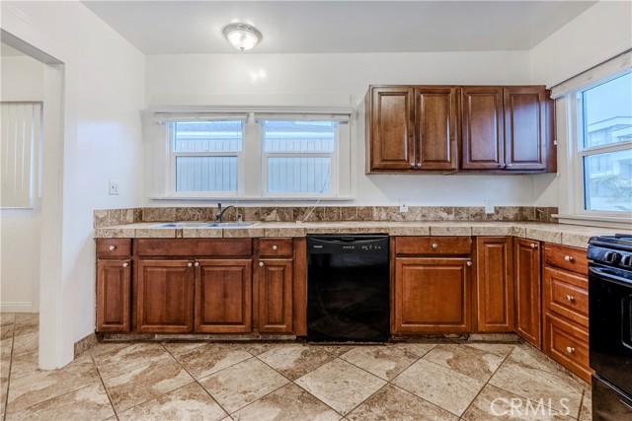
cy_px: 210
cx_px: 316
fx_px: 281
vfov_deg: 73.8
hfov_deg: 96.7
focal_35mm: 16
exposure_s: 1/40
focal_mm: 16
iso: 250
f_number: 5
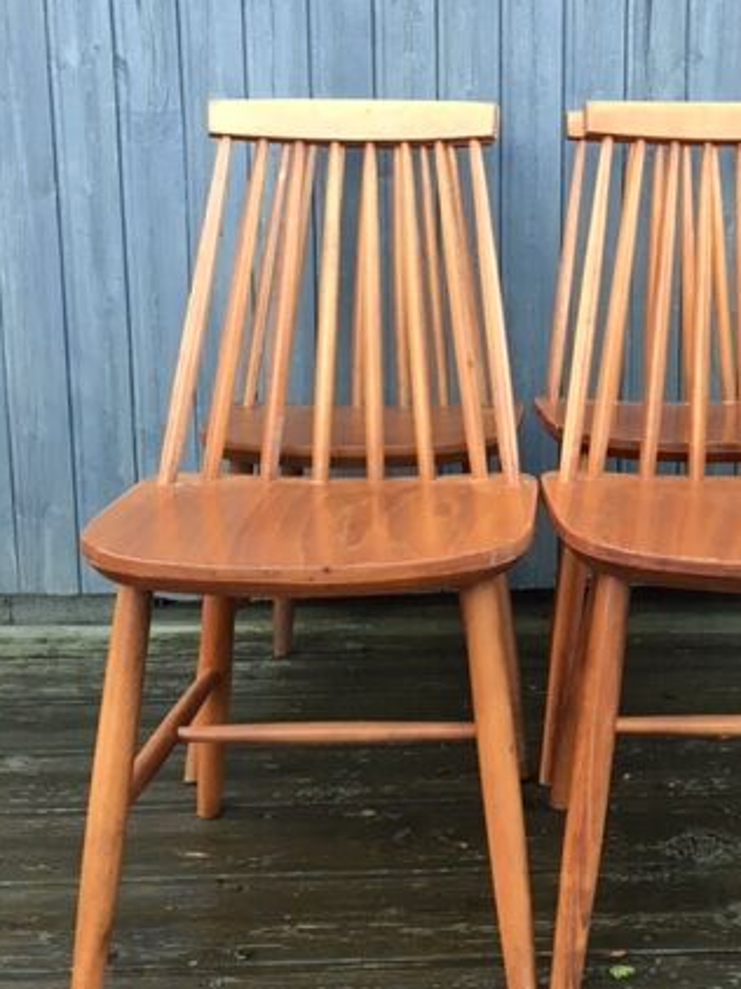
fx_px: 1257
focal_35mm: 44
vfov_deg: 42.8
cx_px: 553
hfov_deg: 32.2
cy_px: 405
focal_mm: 4.15
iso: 64
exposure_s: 1/33
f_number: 2.2
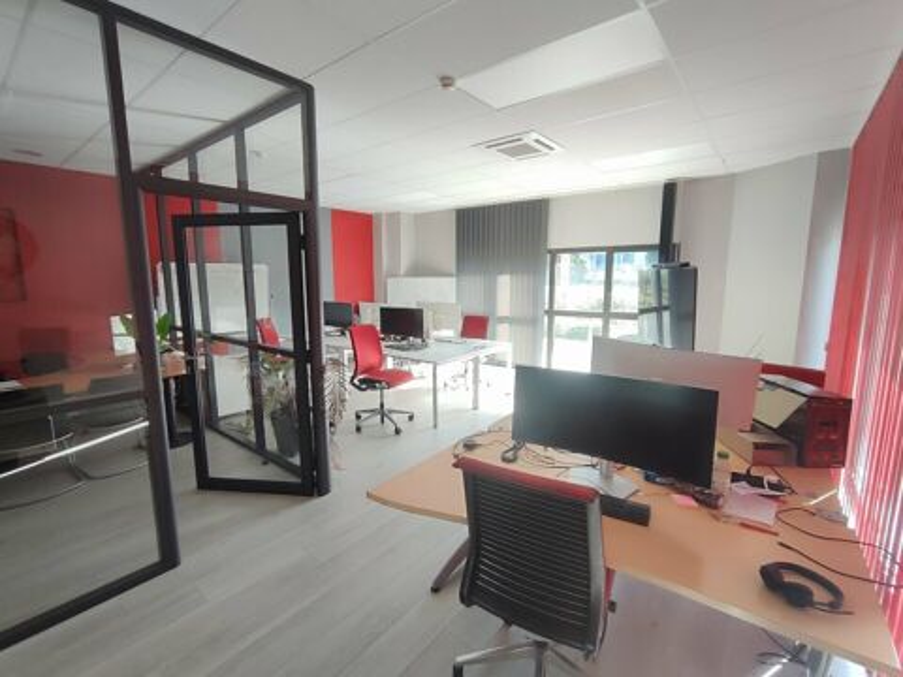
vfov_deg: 89.9
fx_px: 339
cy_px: 338
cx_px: 452
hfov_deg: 106.2
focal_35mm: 13
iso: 58
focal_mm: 1.66
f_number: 2.2
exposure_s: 1/50
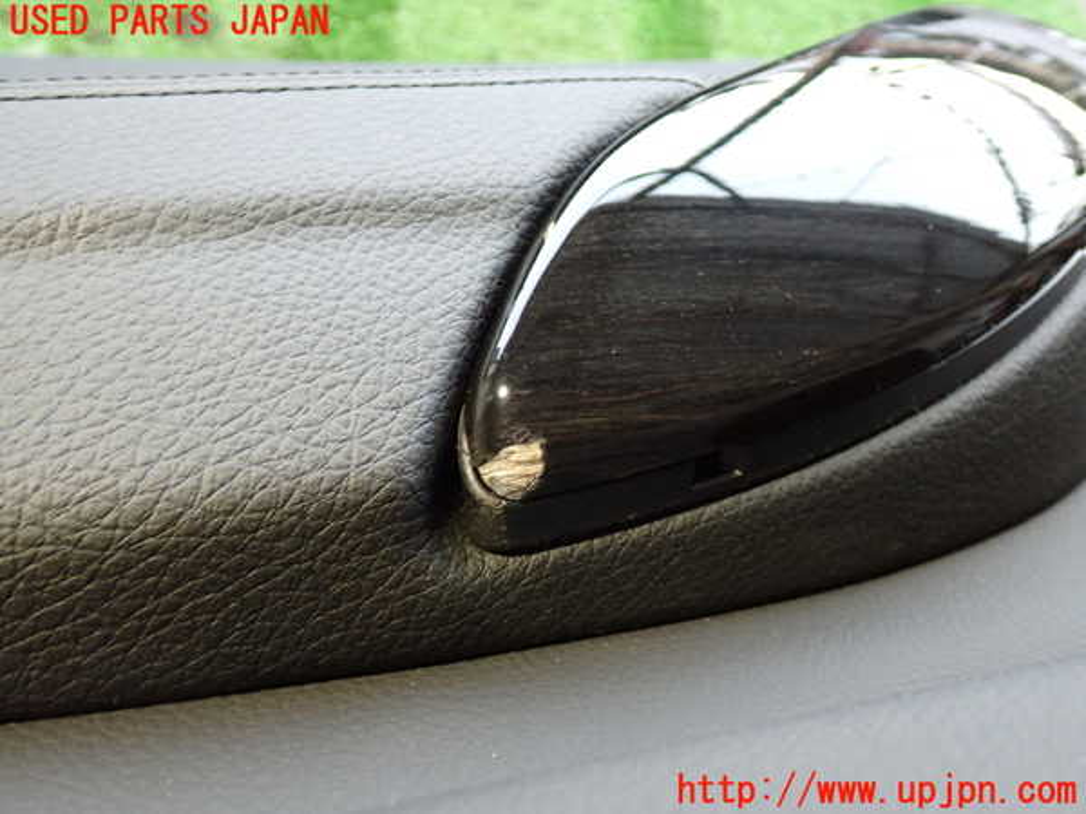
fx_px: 1129
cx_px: 543
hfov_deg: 51.4
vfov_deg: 39.7
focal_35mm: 36
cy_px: 407
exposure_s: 1/20
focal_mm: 6.37
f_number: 2.5
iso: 800
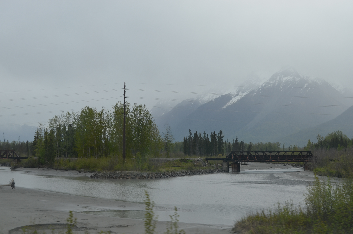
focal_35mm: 60
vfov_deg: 22.5
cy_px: 117
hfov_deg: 33.5
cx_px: 176
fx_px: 587
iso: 180
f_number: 8
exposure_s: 1/250
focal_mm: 40
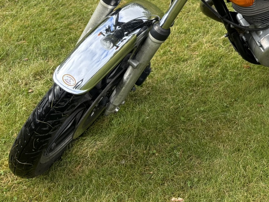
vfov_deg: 21.9
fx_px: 497
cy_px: -11
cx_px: 282
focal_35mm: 64
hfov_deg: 28.1
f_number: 1.6
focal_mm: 5.96
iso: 50
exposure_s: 1/758
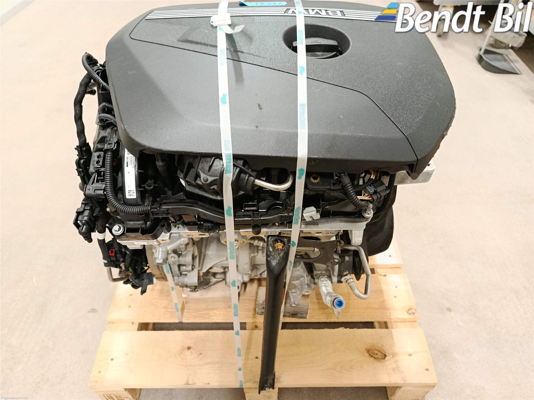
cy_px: 200
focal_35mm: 24
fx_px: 370
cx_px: 267
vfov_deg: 56.8
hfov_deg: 71.6
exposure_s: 1/25
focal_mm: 5.24
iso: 1197
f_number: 1.7
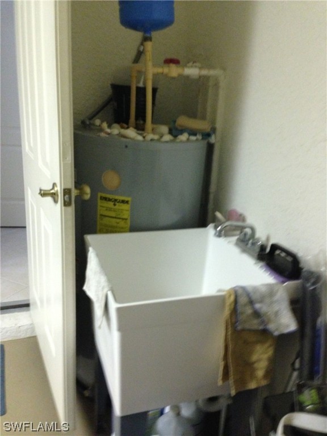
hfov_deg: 42.9
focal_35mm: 33
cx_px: 164
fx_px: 416
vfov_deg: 55.4
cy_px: 218
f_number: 2.4
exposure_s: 1/15
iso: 500
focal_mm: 4.13
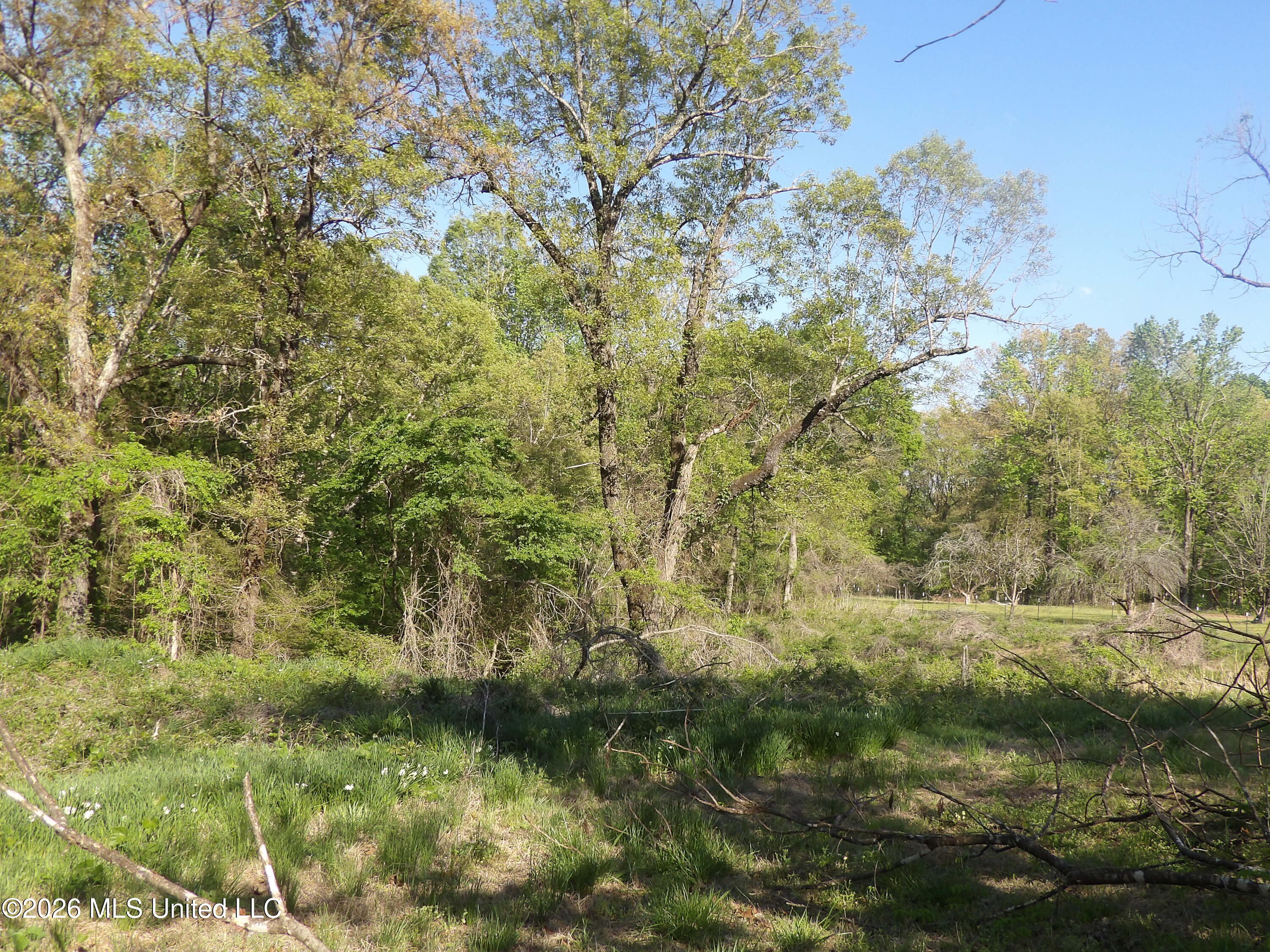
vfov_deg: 42.9
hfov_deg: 55.4
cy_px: 476
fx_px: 1211
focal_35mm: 33
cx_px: 635
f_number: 3.6
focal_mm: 5.9
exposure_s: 1/345
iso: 100
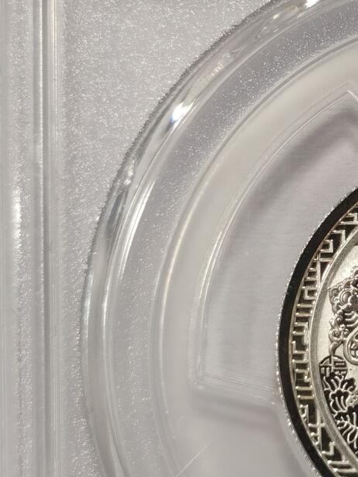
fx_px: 2166
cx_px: 485
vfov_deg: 12.6
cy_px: 153
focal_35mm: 157
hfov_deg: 9.3
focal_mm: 5.56
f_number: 16
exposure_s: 1/100
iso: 100
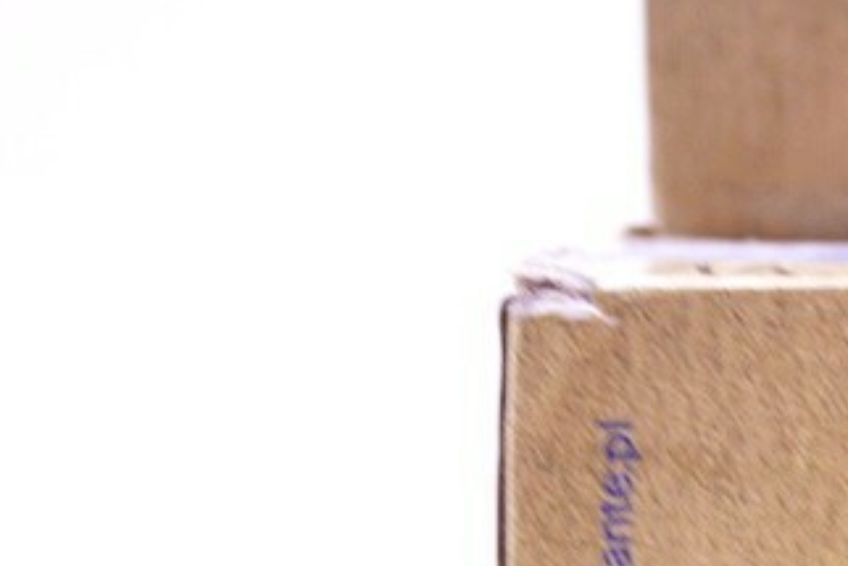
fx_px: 4440
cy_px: 608
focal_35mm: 188
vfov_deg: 7.3
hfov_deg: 10.7
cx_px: 1053
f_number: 4.8
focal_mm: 45
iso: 400
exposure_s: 1/60
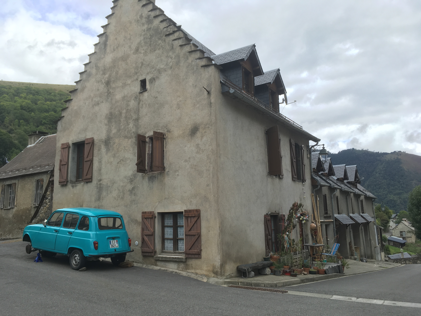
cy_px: 158
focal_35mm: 29
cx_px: 210
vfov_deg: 48.2
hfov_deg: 61.7
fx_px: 353
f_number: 2.2
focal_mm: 4.15
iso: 25
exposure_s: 1/565
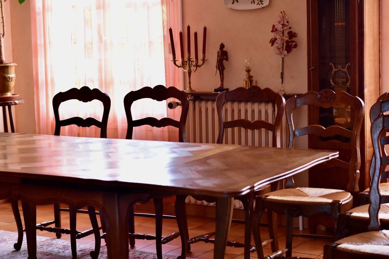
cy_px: 130
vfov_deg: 18.2
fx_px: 810
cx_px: 194
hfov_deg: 27.0
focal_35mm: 75
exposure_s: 1/250
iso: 1800
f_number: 3.2
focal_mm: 50
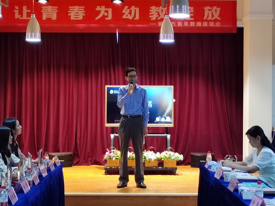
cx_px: 134
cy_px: 92
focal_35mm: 61
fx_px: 485
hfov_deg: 31.7
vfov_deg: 24.0
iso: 250
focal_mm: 5.58
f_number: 1.8
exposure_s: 1/30
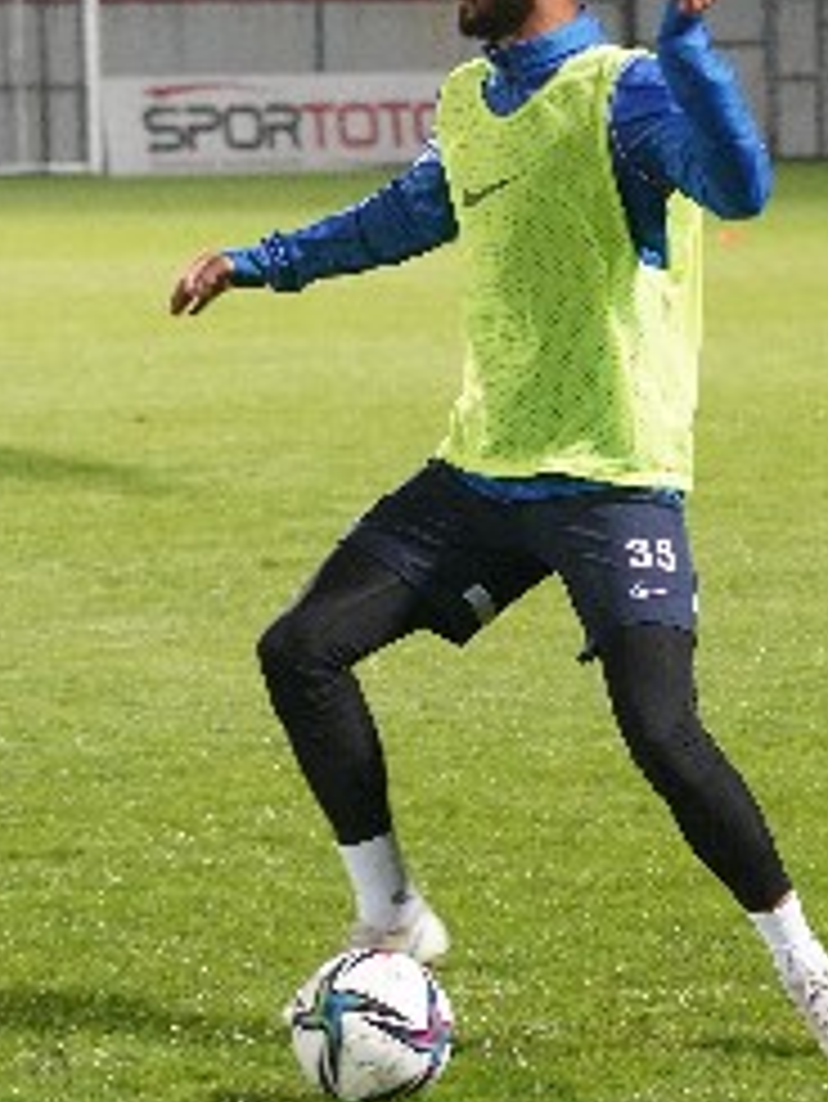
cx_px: 788
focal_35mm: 231
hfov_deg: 6.4
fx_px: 7361
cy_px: 227
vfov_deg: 8.5
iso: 6400
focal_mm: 88
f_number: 4
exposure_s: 1/250
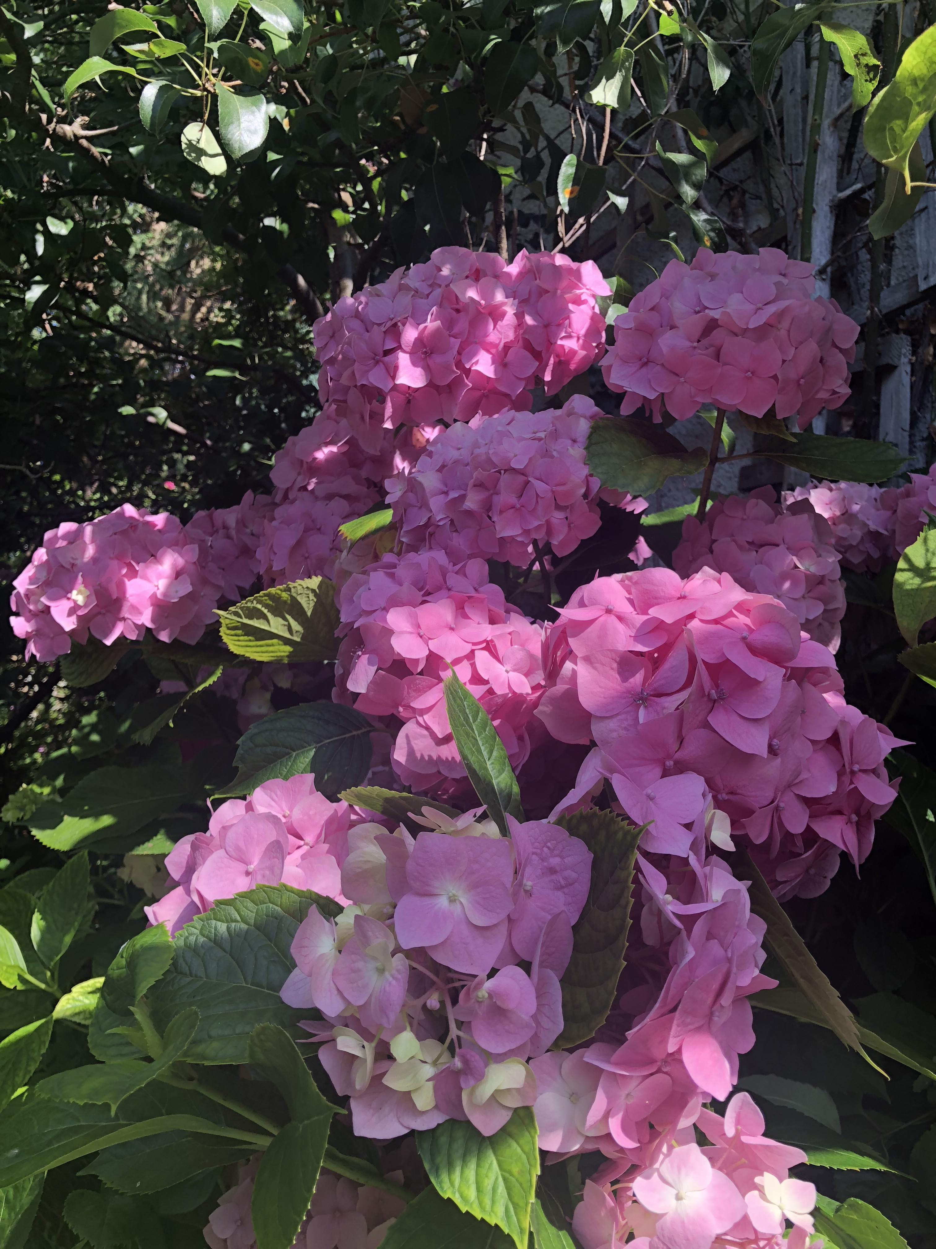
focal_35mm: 28
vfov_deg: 63.4
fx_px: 1009
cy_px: 624
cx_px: 468
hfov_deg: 49.7
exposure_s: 1/329
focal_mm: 4
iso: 20
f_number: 1.8
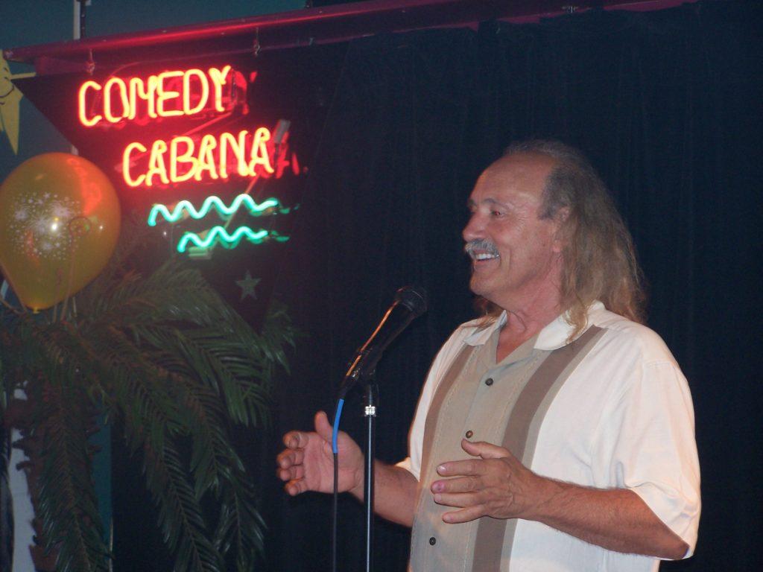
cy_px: 286
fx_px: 3064
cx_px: 382
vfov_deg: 10.7
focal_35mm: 139
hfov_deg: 14.2
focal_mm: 23.1
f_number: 3.2
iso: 140
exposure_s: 1/100
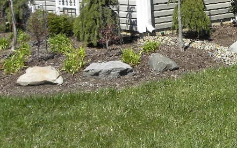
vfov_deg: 19.4
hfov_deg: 29.4
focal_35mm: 64
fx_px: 414
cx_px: 249
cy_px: -17
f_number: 5.6
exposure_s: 1/305
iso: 64
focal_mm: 4.6
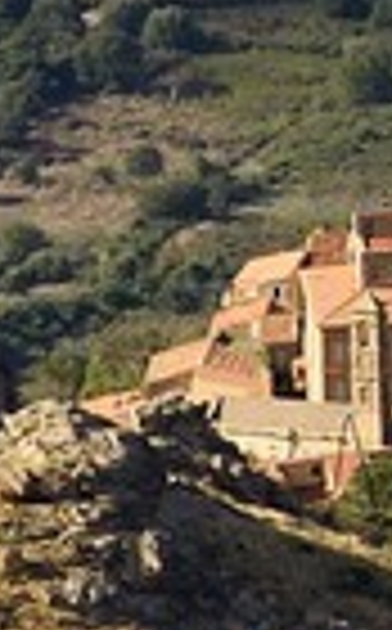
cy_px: -1012
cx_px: 3231
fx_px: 14006
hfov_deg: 1.5
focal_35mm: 816
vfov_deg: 2.6
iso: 250
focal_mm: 70
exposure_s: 1/500
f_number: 8
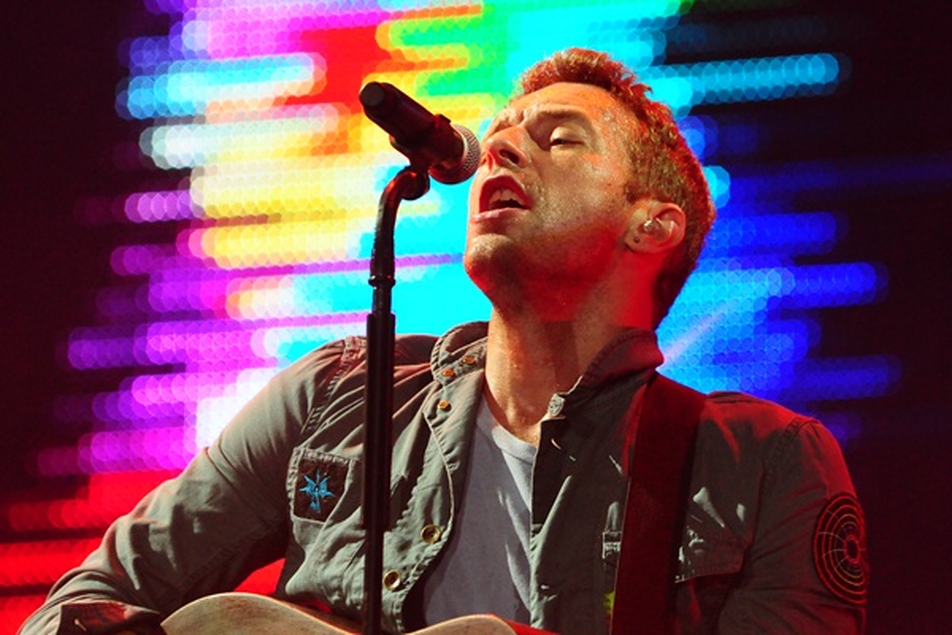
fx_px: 7933
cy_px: 318
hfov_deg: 6.9
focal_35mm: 300
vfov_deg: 4.6
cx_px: 476
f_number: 5
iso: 2000
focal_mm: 200
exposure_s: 1/250
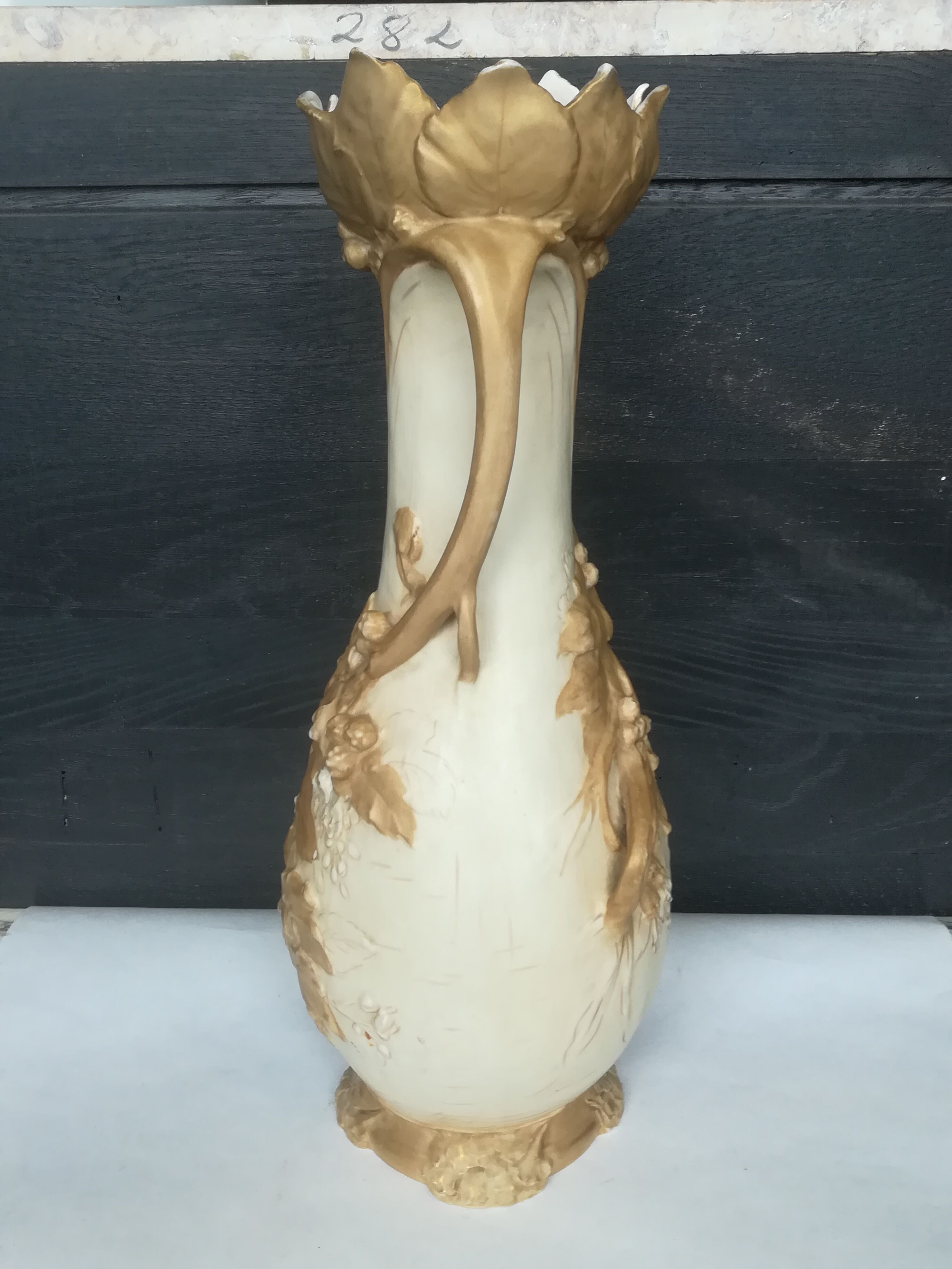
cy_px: 634
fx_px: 1210
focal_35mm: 33
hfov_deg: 42.9
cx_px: 476
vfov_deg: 55.4
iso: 100
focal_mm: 3.83
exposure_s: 1/33.3
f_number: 2.2
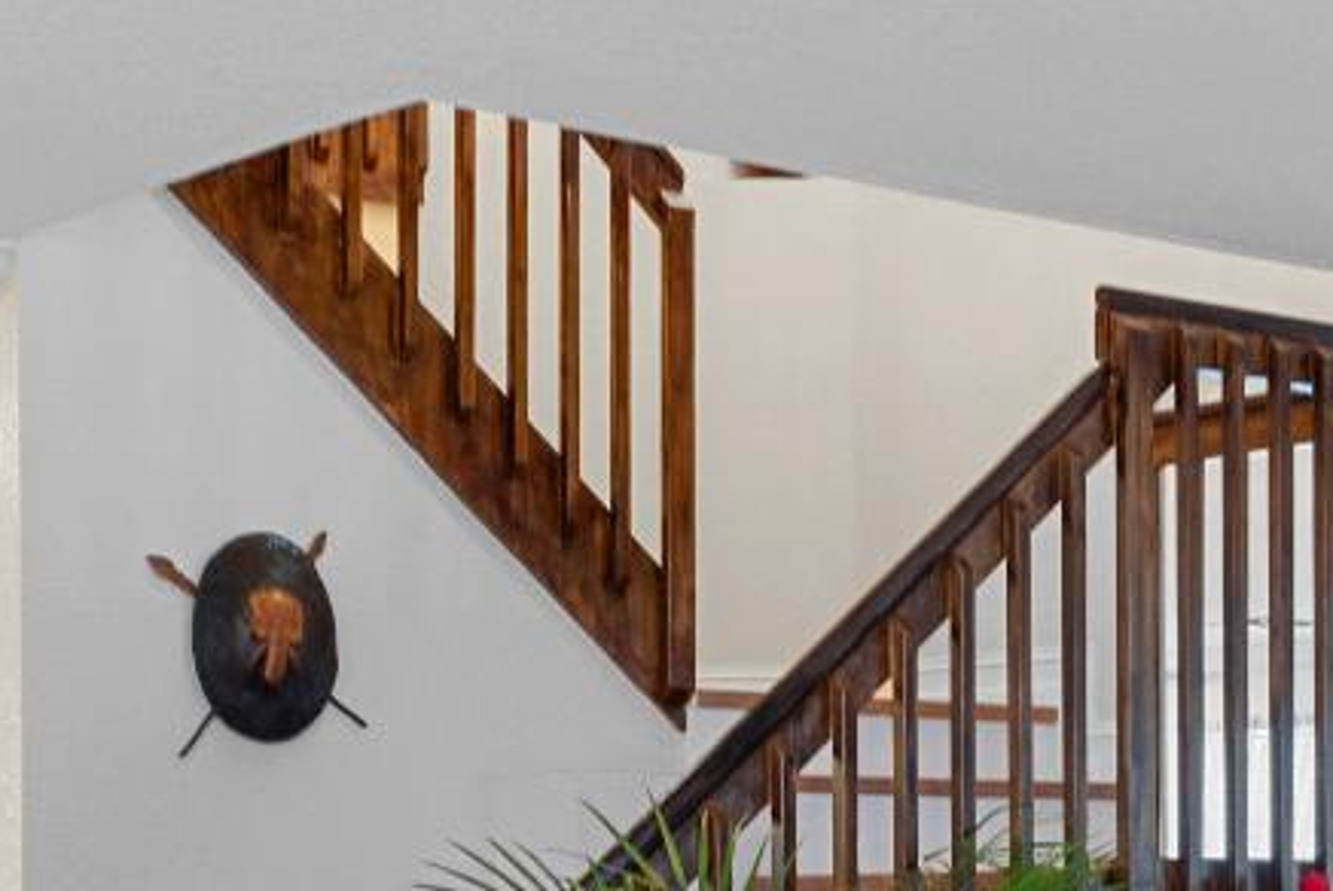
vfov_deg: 16.4
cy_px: 1135
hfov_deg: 25.6
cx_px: 778
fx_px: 2927
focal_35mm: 79
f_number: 8
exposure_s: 1.6
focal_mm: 20
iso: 100
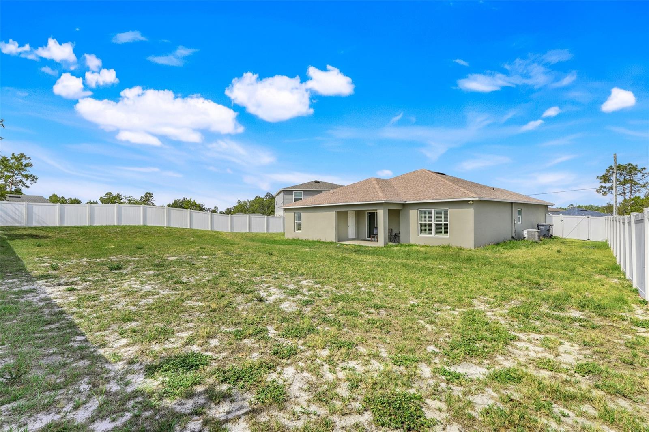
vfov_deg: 73.7
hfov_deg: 96.8
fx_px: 288
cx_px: 324
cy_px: 216
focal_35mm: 16
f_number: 9
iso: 250
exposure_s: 1/125
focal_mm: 16
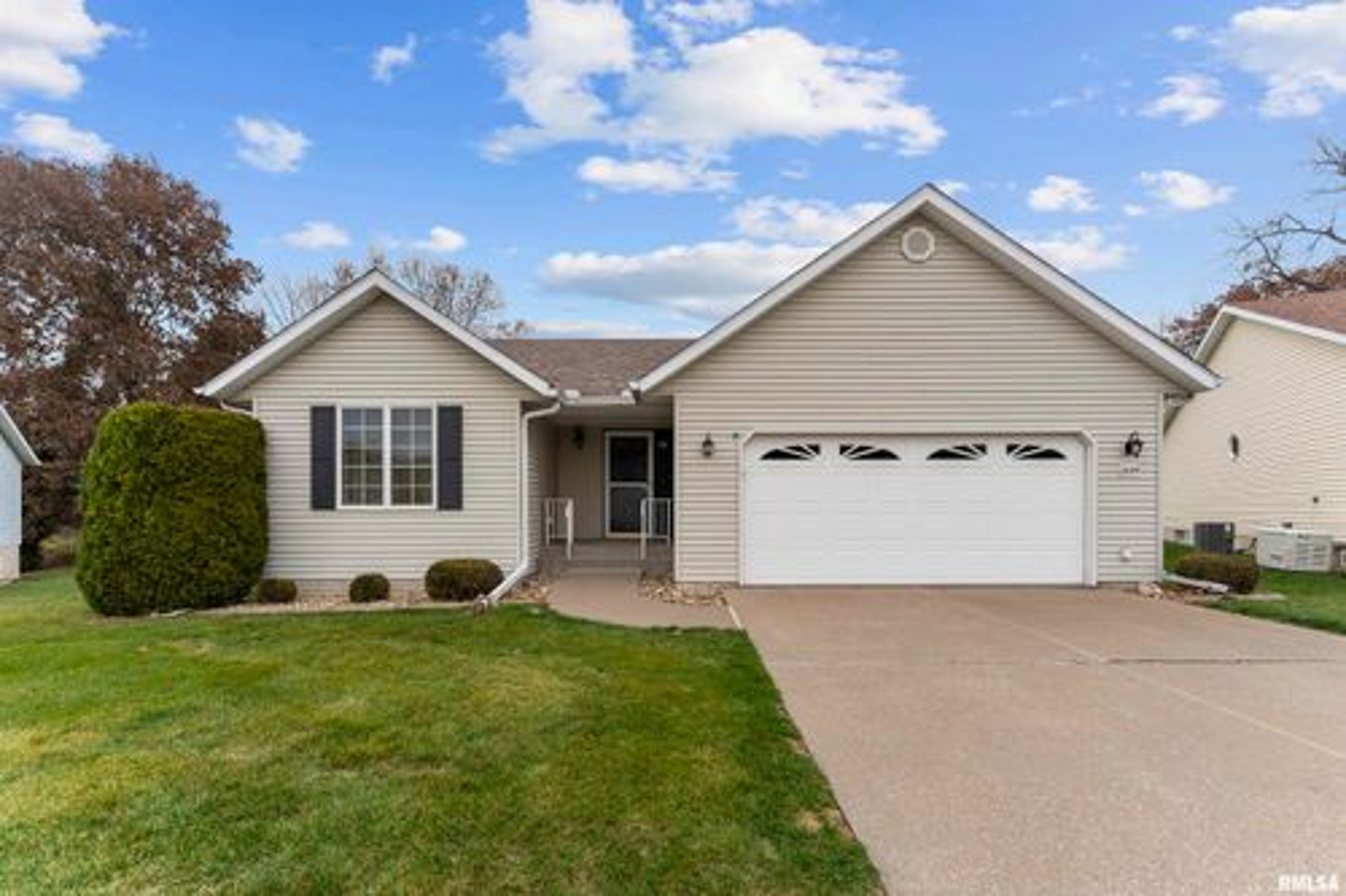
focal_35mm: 14
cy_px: 448
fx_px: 523
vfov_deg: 81.2
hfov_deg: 104.3
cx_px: 673
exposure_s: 1/50
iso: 80
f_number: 4.5
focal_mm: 14
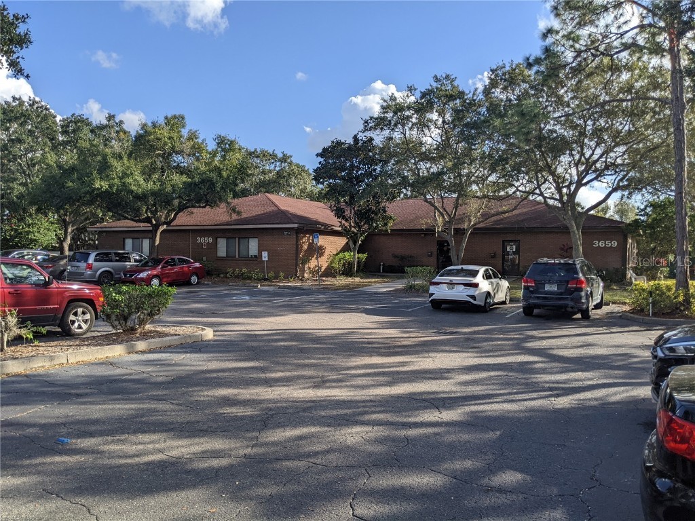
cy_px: 260
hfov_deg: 65.3
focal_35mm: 27
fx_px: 542
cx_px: 348
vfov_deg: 51.4
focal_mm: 4.44
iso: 49
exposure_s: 1/2347
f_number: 1.8
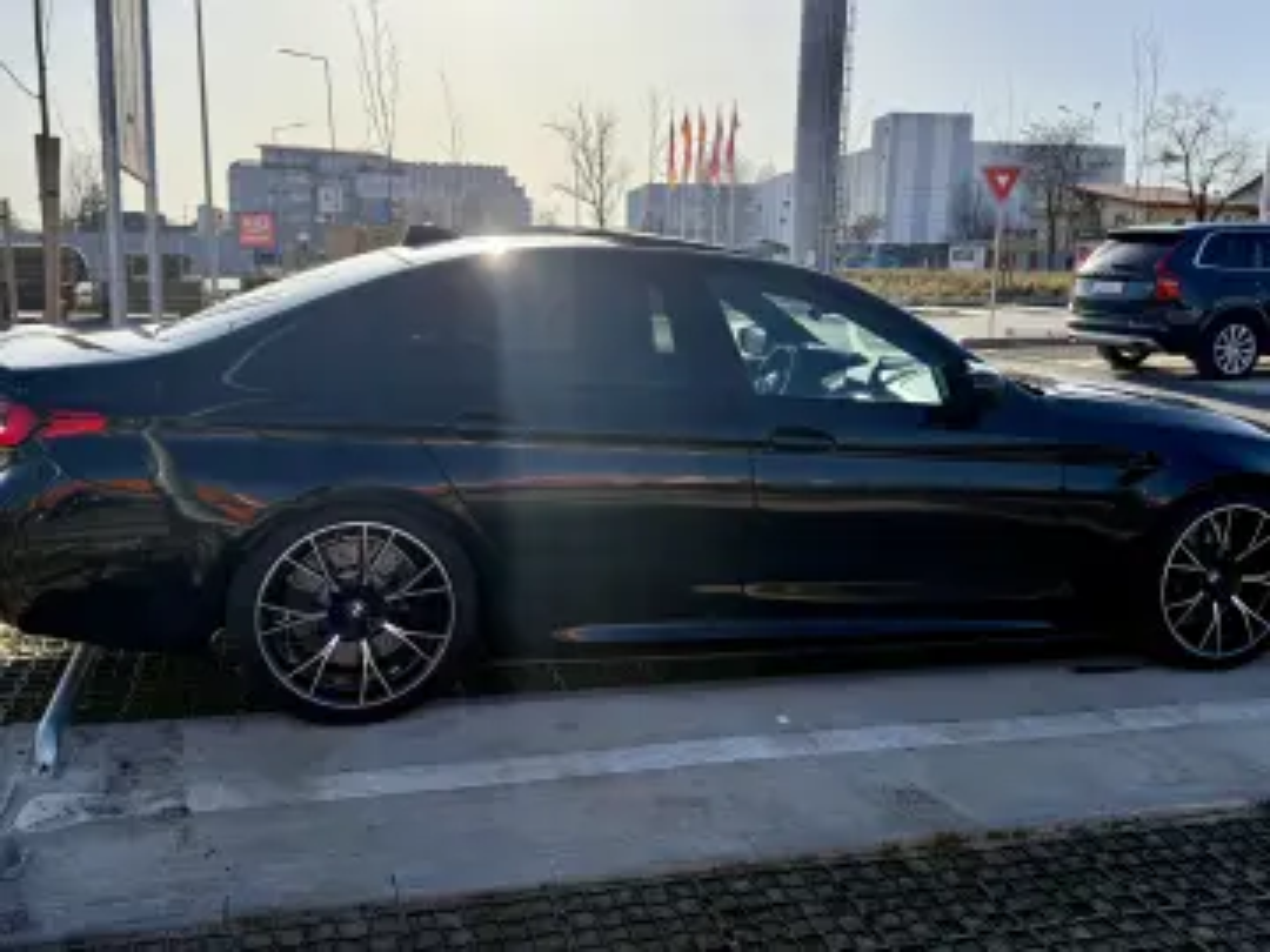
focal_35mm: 24
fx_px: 881
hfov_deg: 71.6
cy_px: 476
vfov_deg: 56.8
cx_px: 635
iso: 125
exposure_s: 1/9091
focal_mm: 6.76
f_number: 1.78
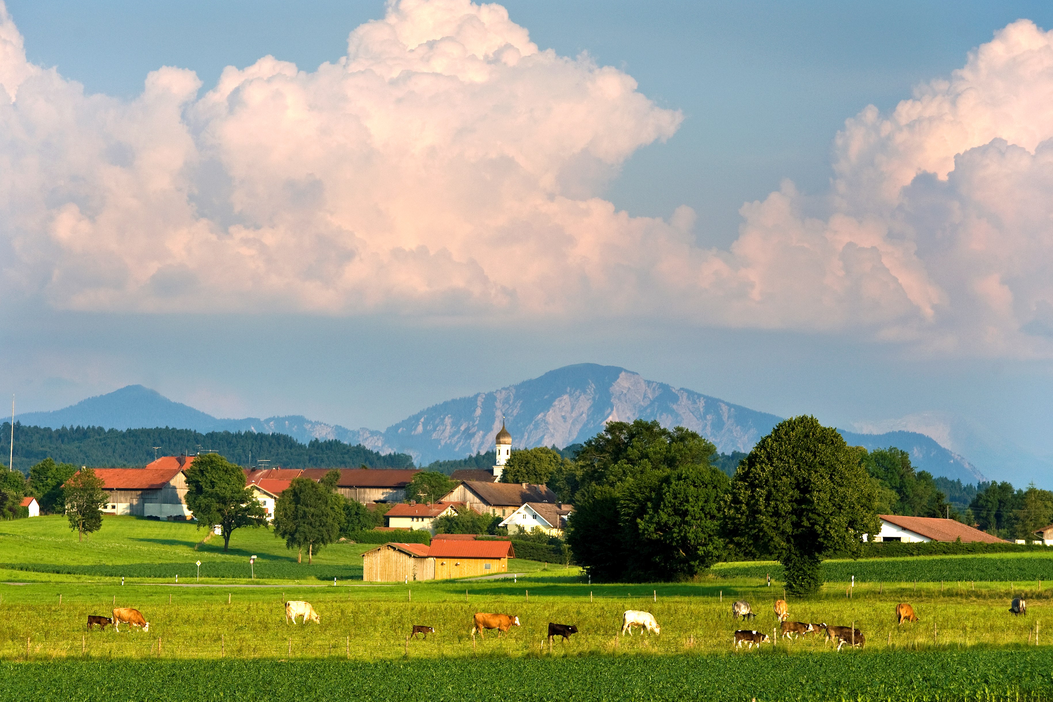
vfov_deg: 9.1
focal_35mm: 151
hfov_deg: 13.6
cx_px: 479
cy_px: 346
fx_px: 4416
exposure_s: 1/200
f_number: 6.3
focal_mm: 135
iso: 200
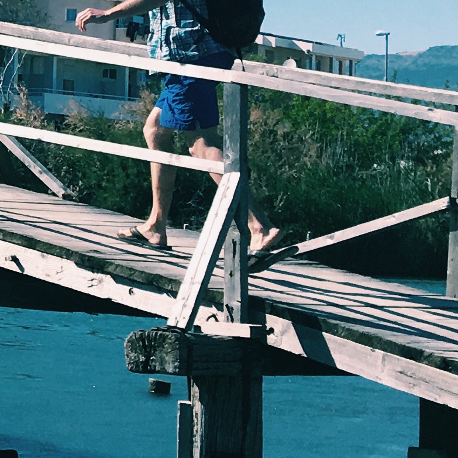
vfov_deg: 13.1
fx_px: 1976
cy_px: 32
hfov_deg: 11.4
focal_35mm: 132
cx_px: -575
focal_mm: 4.15
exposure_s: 1/1538
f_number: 2.2
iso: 25
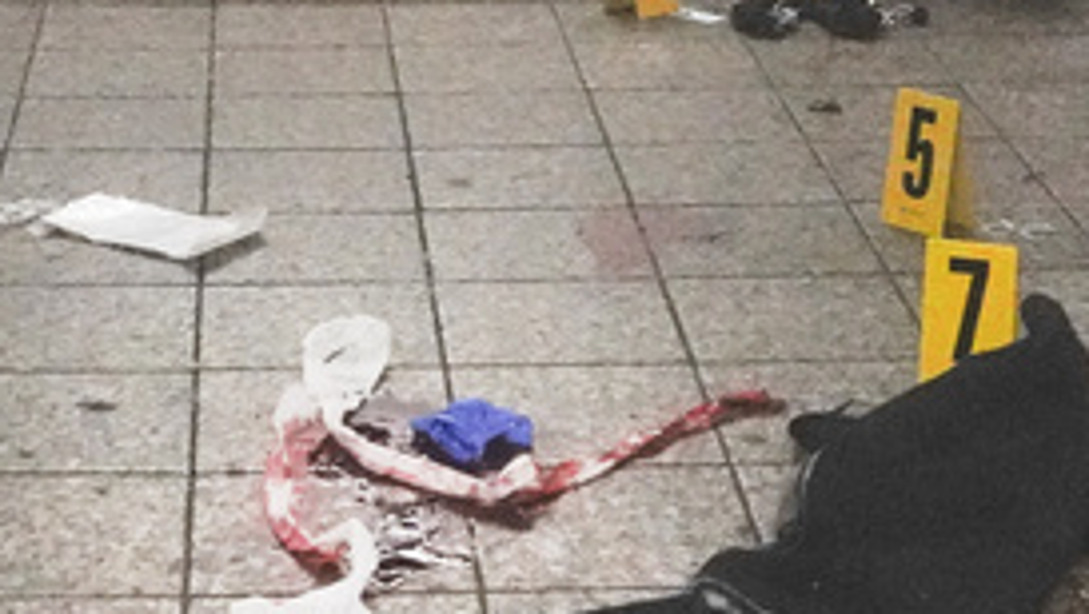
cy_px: -502
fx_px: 2947
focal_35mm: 102
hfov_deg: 20.8
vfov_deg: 11.1
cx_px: 295
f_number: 2.8
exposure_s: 1/2000
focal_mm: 26
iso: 4000
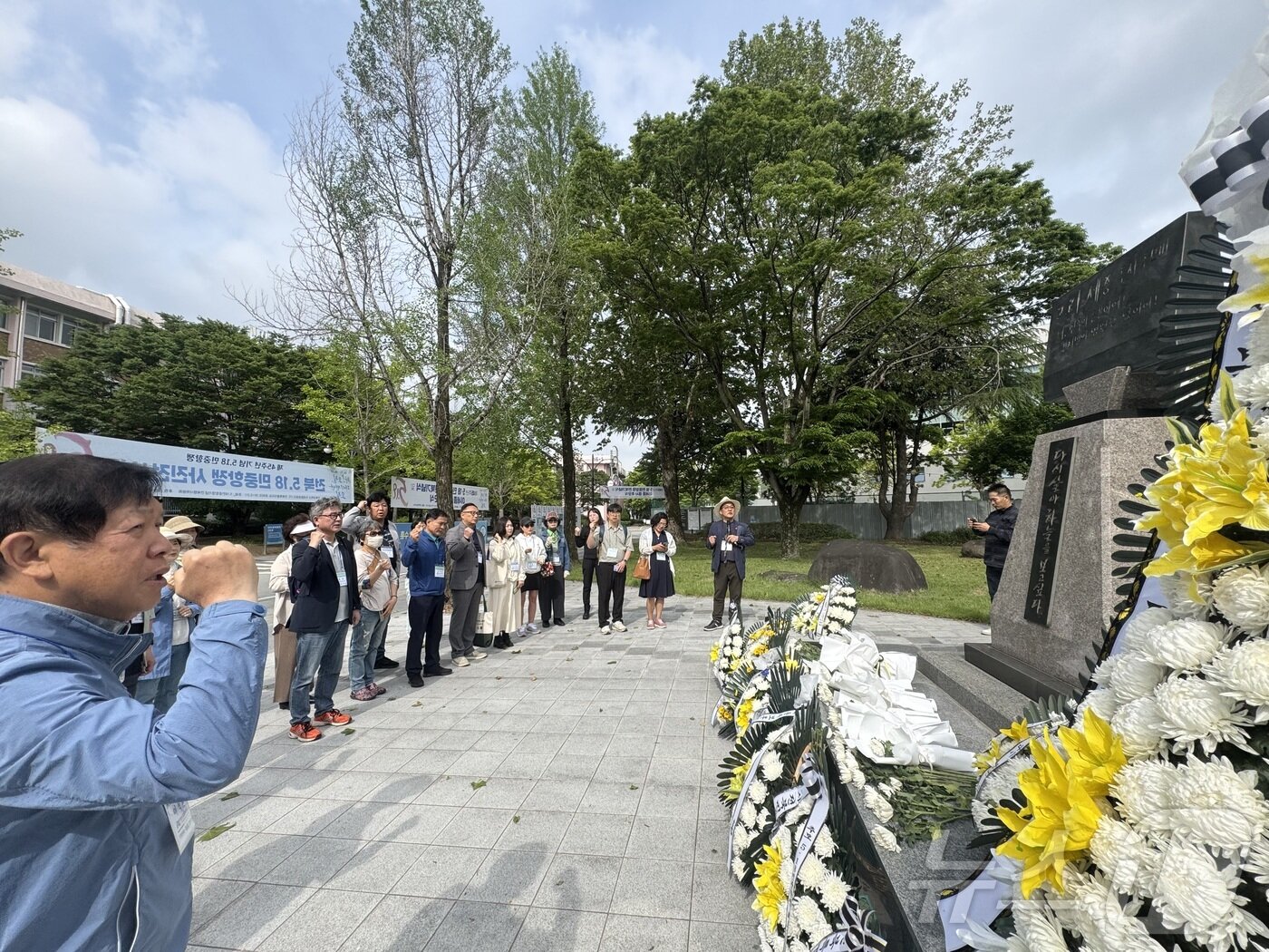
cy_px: 476
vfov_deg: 85.7
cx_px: 634
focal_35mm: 14
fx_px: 513
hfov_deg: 102.1
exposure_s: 1/968
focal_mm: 2.22
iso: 40
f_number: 2.2
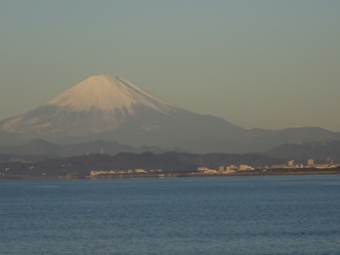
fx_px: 1964
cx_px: 118
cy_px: 112
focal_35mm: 200
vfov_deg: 7.4
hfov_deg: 9.9
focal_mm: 23.73
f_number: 5.6
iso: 80
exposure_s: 1/320
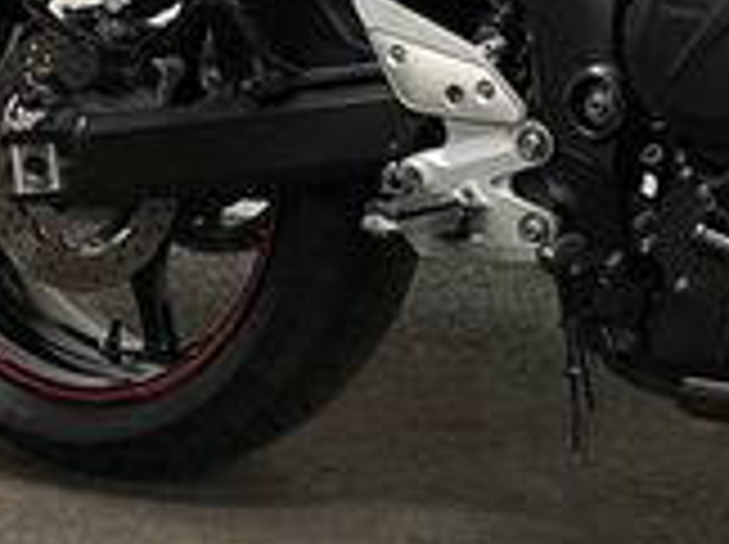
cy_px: -139
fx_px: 2166
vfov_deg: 13.8
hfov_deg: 18.0
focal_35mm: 103
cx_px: 922
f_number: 1.6
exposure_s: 1/50
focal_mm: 5.1
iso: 80
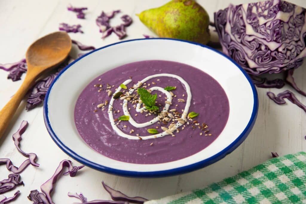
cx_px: 153
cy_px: 102
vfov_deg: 20.9
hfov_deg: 31.0
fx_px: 552
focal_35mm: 65
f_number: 6.3
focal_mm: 65
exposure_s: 1/25
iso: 320
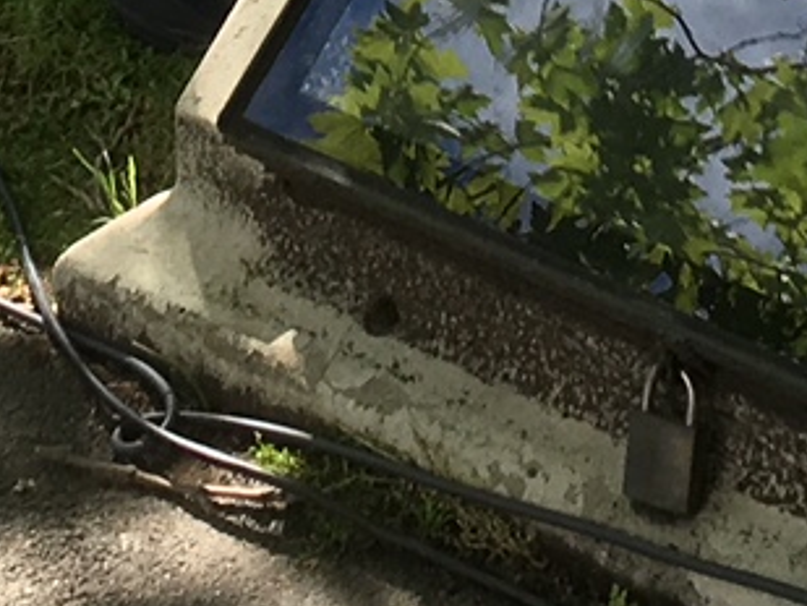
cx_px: 358
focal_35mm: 189
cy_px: -1236
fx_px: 4408
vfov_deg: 7.0
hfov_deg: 10.5
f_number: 2.2
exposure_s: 1/377
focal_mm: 4.15
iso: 25
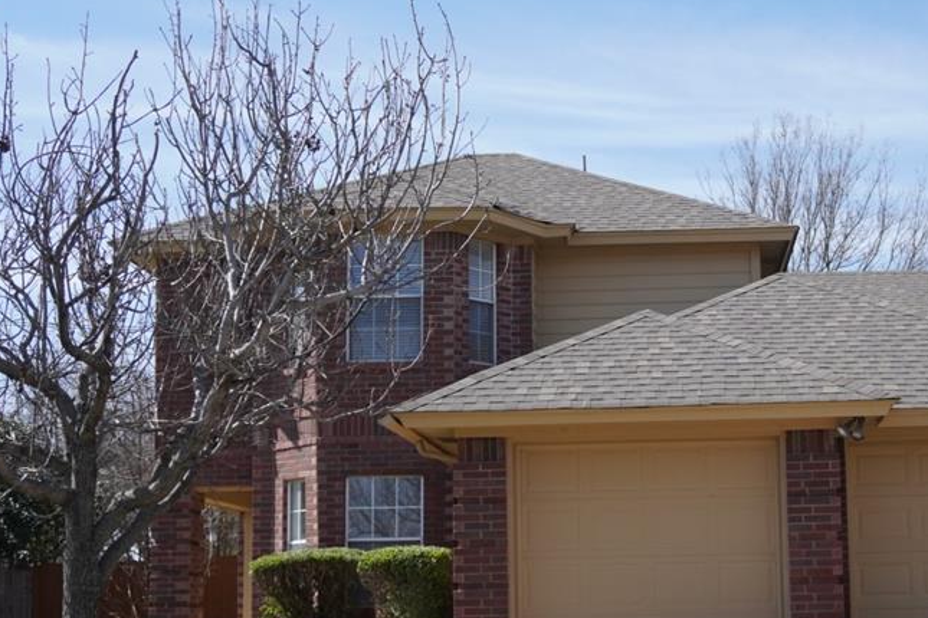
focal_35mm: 55
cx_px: 649
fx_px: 1412
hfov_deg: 35.9
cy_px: 456
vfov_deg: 24.5
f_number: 4
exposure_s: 1/2000
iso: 250
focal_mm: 23
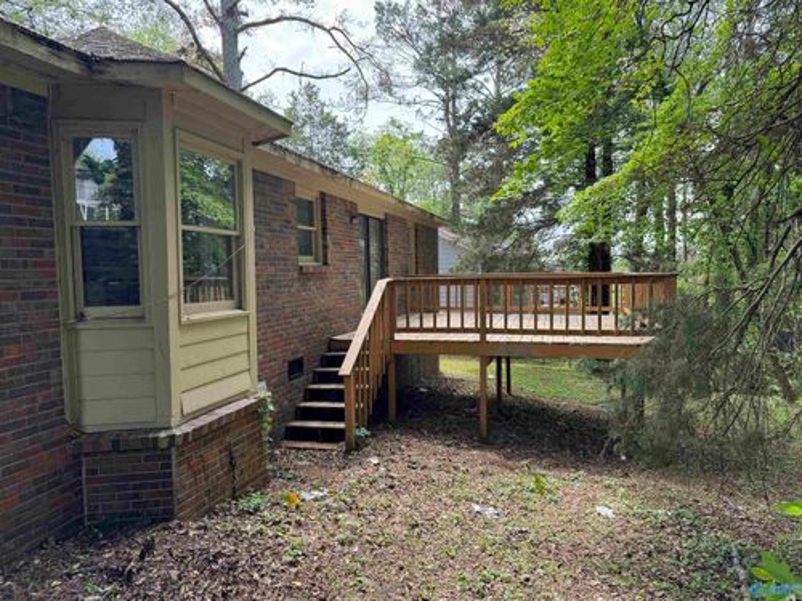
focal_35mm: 24
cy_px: 300
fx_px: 556
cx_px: 401
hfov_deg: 71.6
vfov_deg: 56.8
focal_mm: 6.76
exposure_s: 1/506
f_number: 1.78
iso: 80
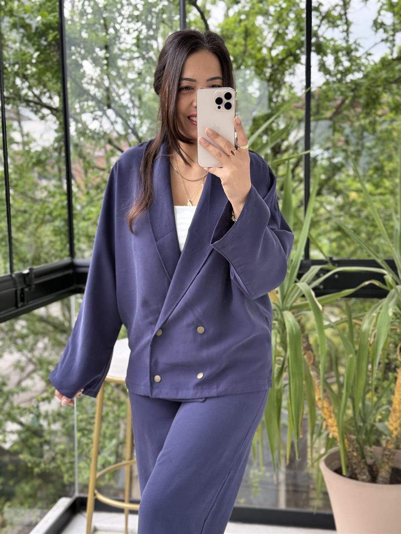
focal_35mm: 48
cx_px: 200
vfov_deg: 39.7
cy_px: 267
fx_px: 741
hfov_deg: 30.3
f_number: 1.78
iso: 80
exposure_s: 1/293
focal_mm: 6.76
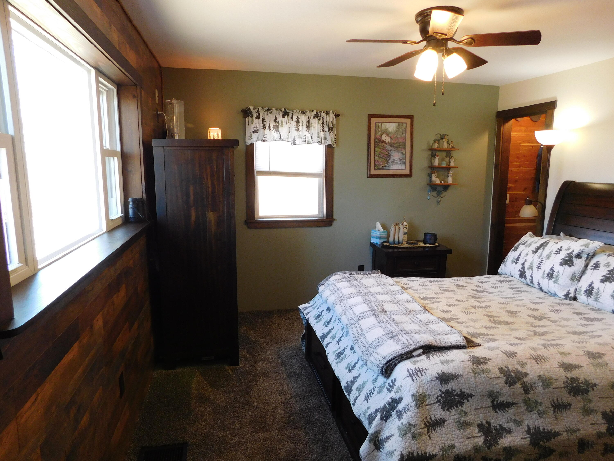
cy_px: 230
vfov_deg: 58.9
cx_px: 307
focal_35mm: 23
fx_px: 408
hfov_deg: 73.9
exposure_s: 1/30
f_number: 3
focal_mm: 4
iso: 220
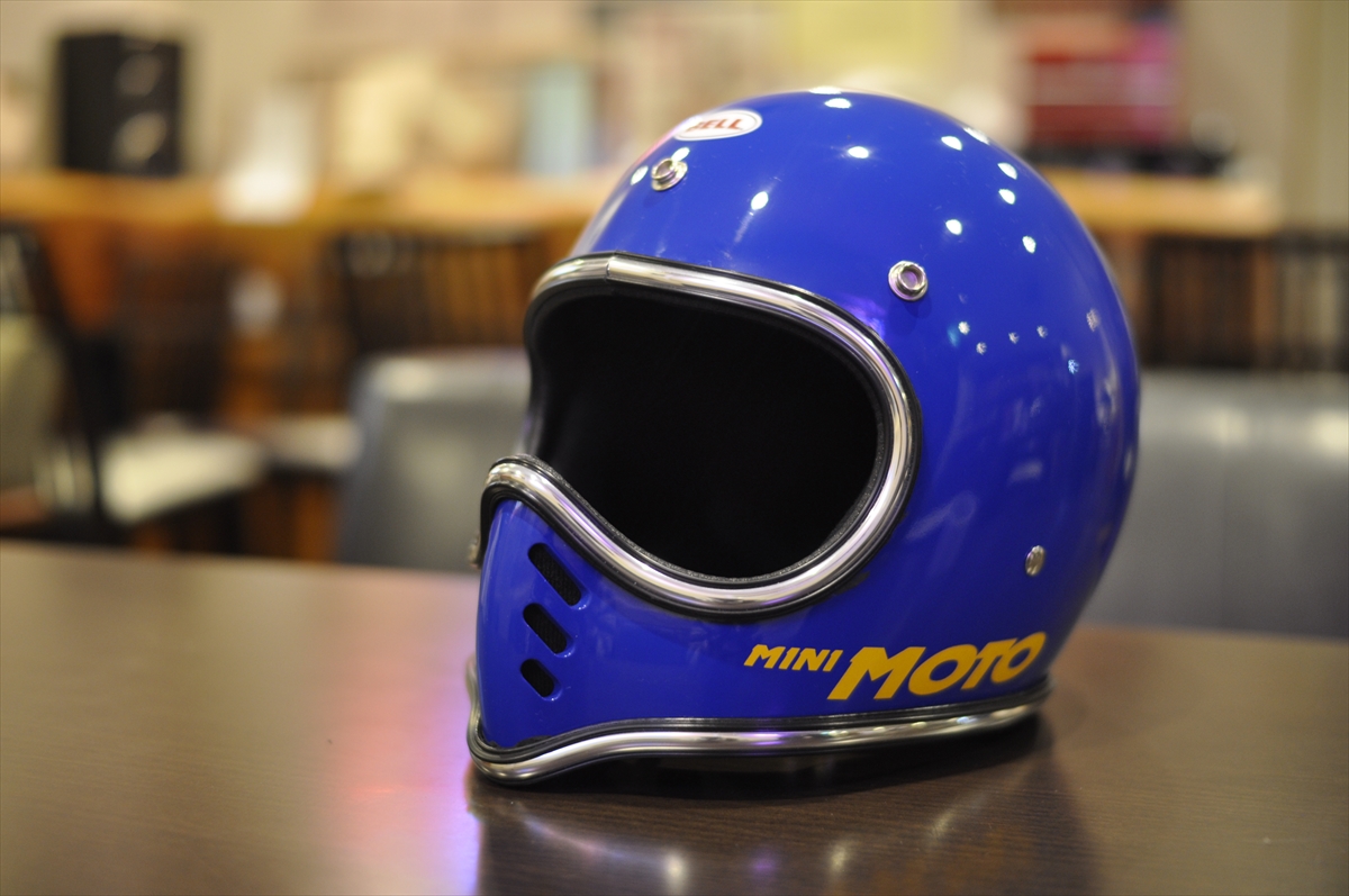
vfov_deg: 29.8
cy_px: 448
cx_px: 674
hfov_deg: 43.7
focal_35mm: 45
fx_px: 1684
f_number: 1.4
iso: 500
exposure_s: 1/40
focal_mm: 30
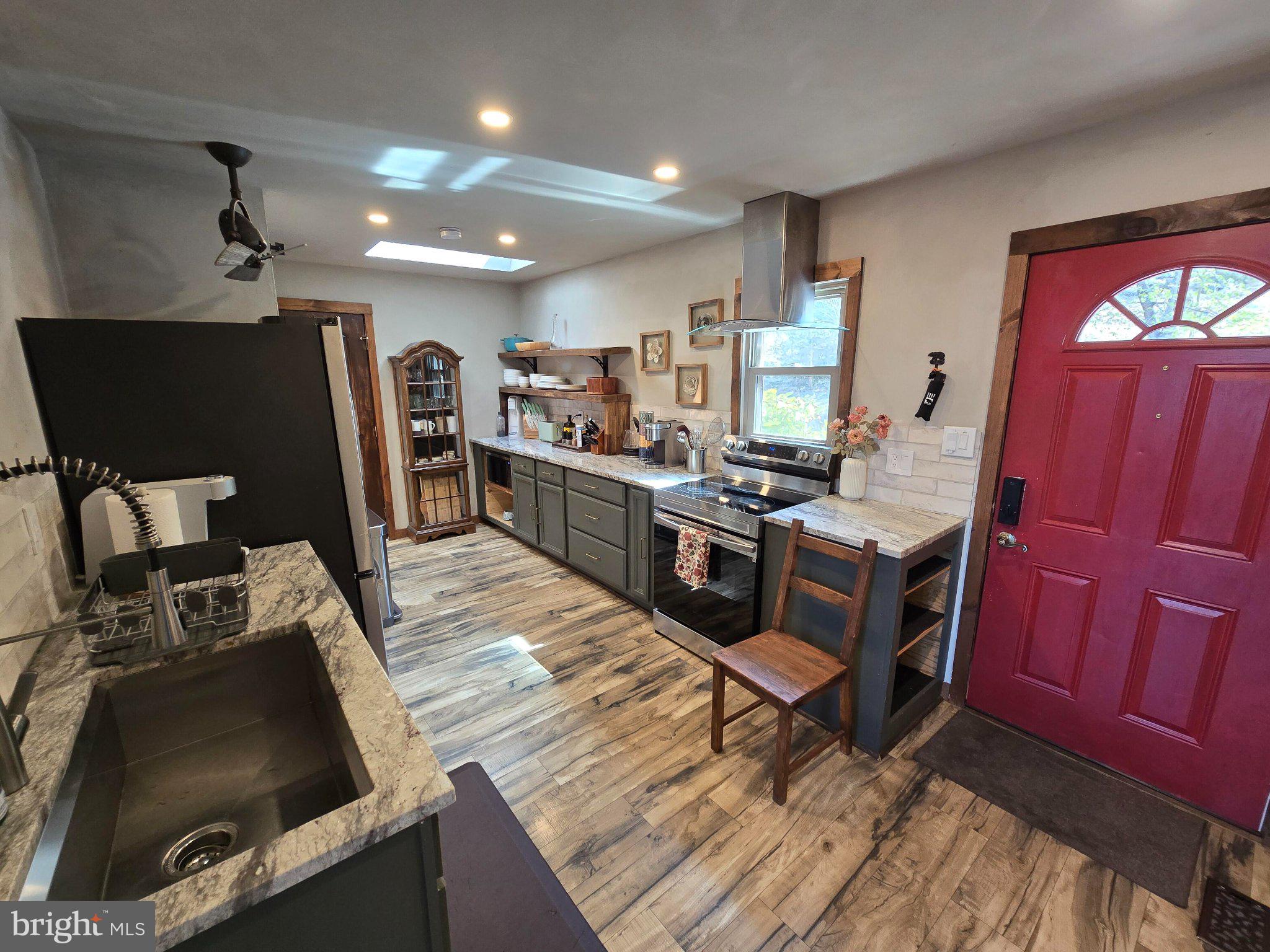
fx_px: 477
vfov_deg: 89.9
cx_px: 635
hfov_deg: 106.2
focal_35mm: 13
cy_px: 476
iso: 160
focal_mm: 2.2
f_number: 2.2
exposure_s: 1/60
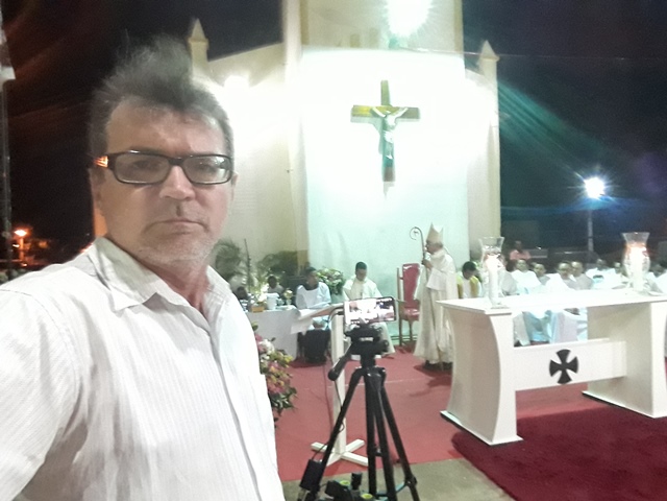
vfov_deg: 58.9
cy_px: 250
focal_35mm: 23
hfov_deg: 73.9
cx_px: 334
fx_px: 443
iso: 400
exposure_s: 1/12
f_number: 2.2
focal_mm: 1.95
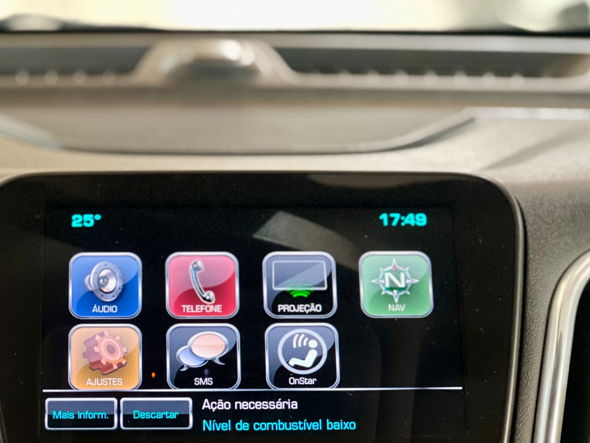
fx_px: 2165
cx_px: 265
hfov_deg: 15.5
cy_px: 292
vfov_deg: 11.7
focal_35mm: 127
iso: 400
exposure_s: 1/17
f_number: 2.8
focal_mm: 9
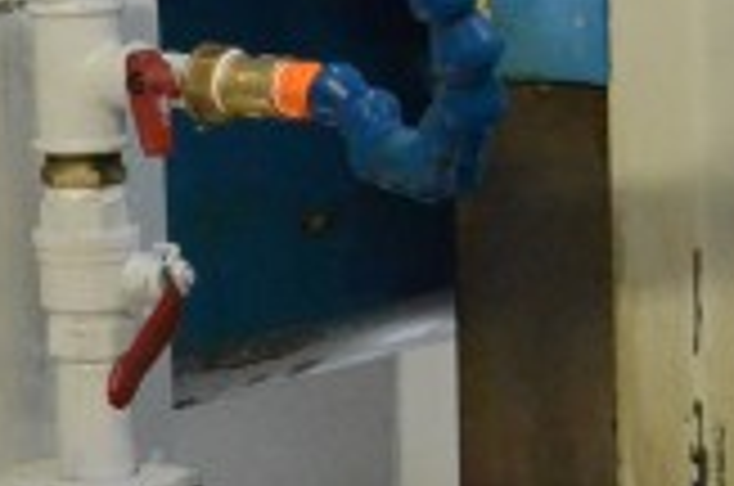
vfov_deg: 9.2
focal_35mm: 147
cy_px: -45
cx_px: -372
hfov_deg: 13.2
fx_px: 2991
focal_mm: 22
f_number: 3.8
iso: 6400
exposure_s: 1/800
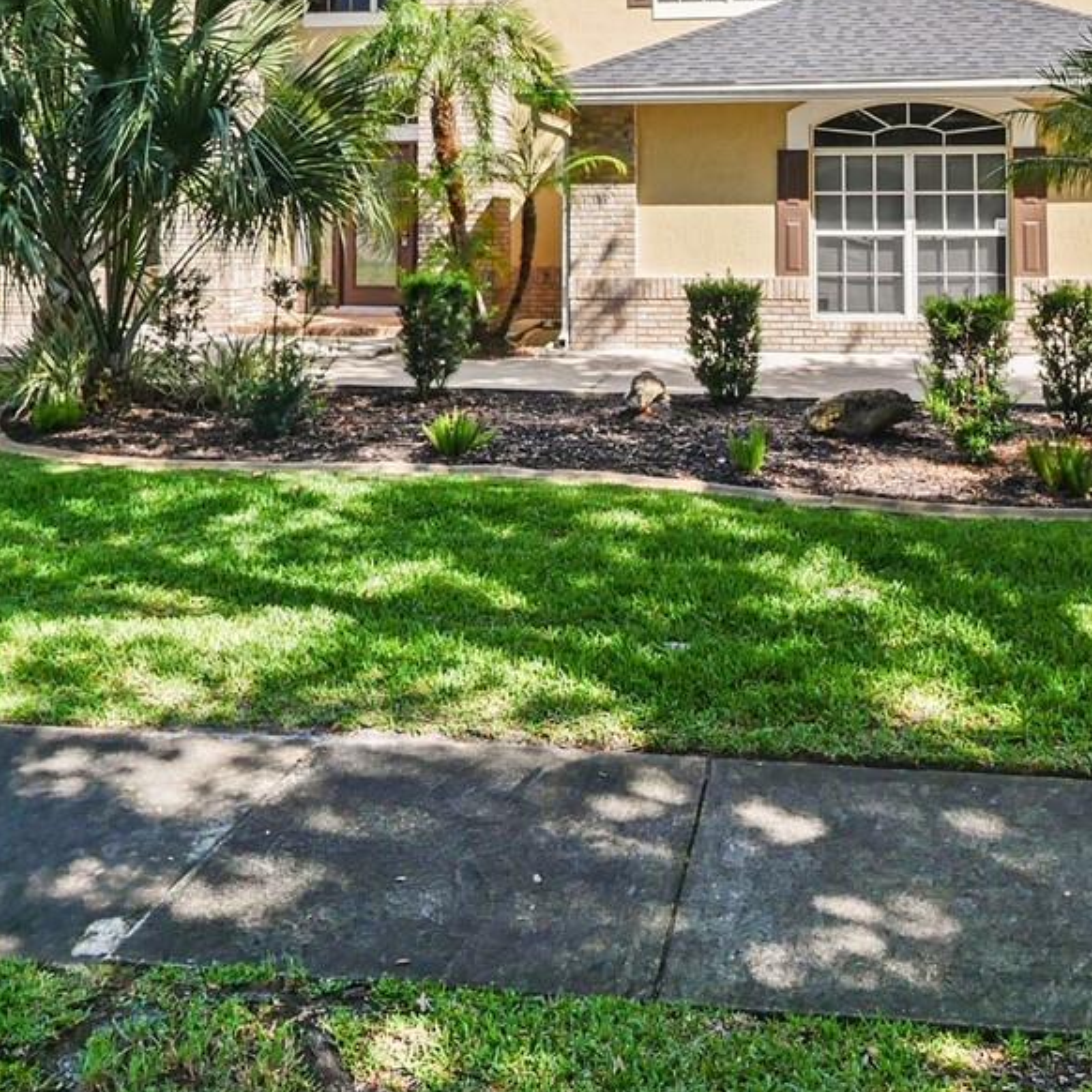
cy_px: 154
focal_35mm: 34
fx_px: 1213
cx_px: 642
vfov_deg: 44.9
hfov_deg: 48.2
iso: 200
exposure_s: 1/250
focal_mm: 7
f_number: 6.3
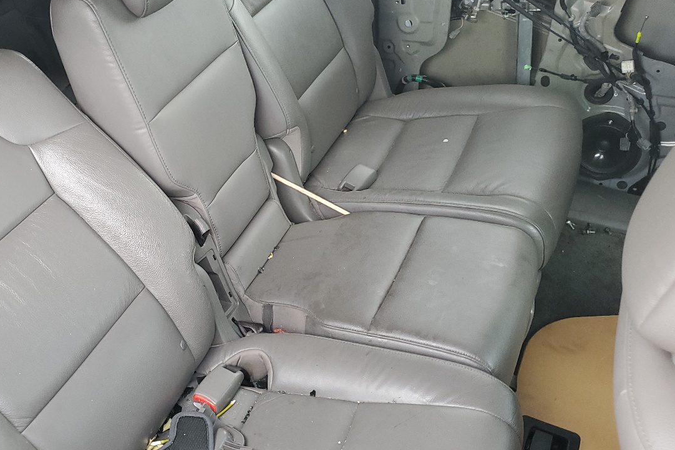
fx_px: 750
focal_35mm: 40
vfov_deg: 33.4
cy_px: 225
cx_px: 211
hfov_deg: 47.5
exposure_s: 1/60.2
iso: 93
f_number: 1.5
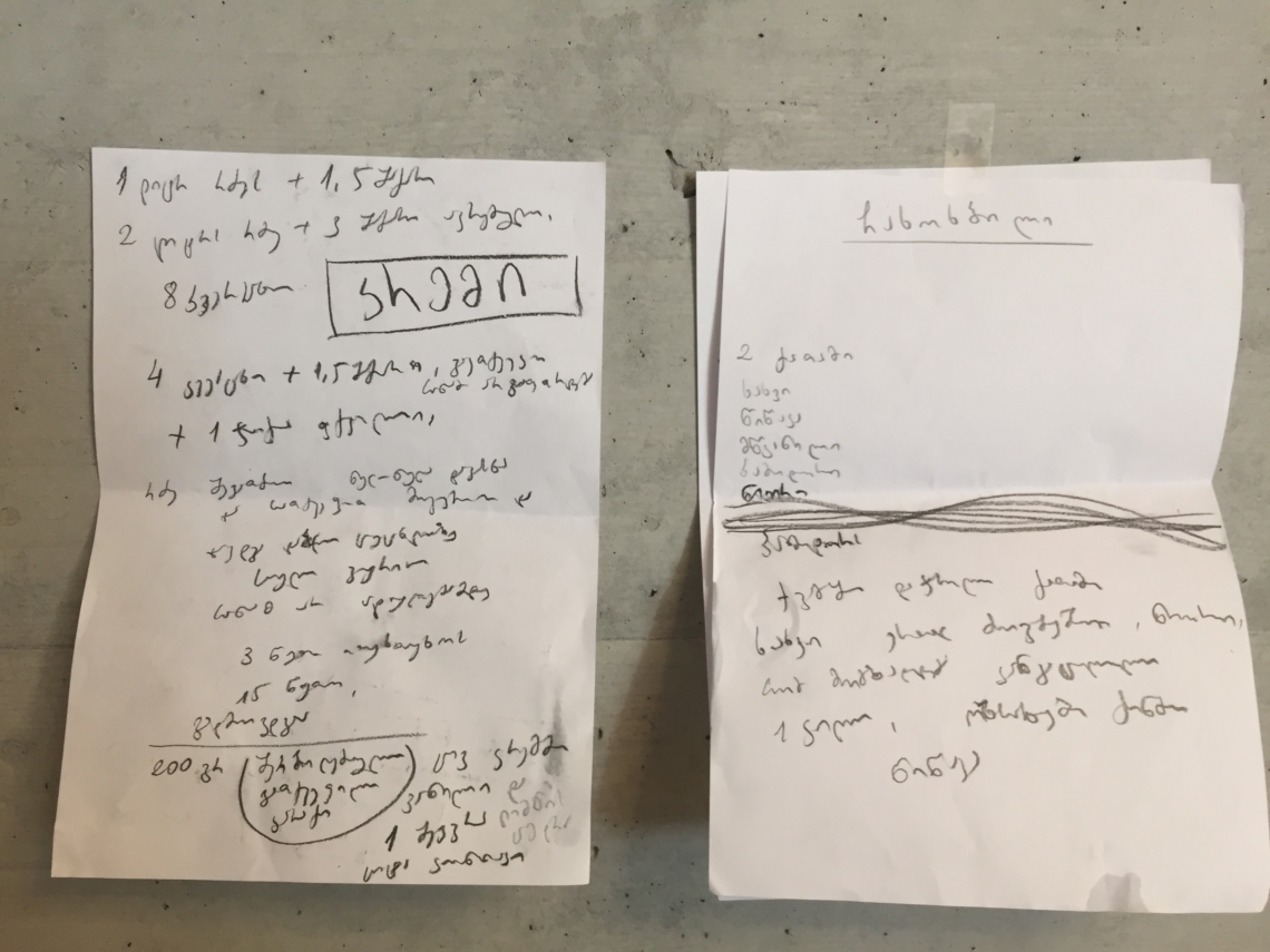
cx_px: 635
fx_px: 1064
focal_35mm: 29
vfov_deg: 48.2
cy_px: 476
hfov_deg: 61.7
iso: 80
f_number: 2.2
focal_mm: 4.15
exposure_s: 1/33
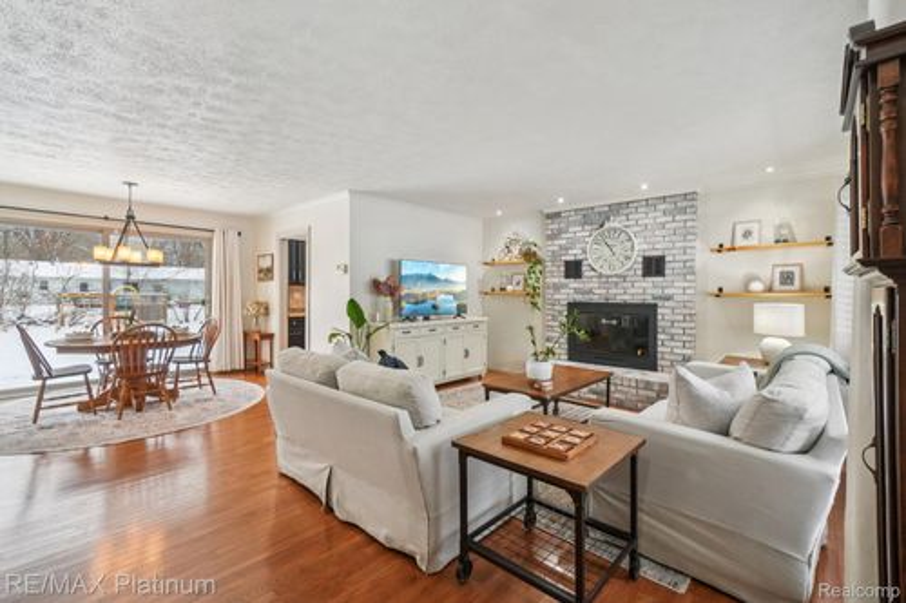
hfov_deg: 100.4
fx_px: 377
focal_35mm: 15
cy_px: 302
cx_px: 453
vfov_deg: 77.3
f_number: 8
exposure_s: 1/30
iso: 1250
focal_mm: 10
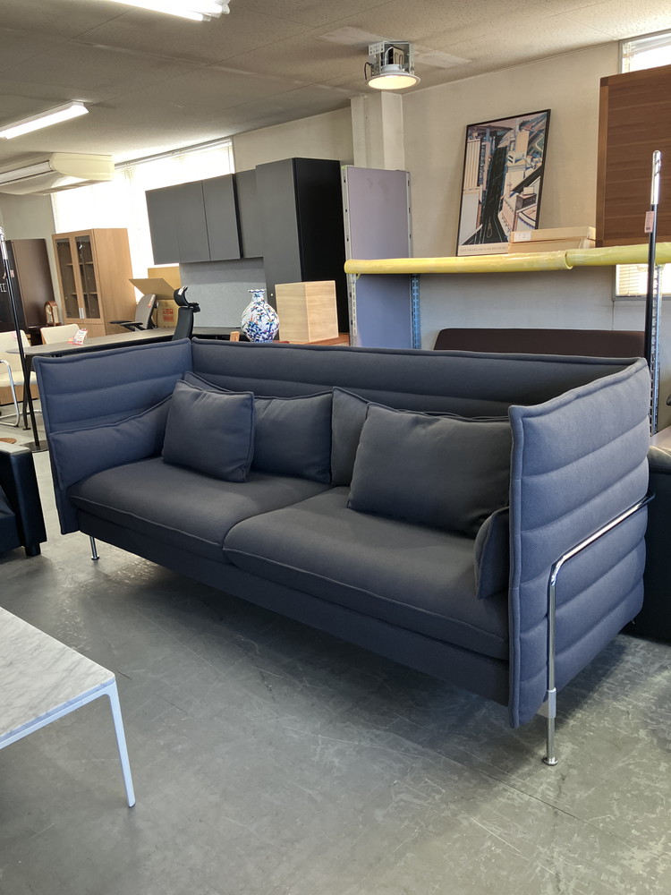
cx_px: 336
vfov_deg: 63.4
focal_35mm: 28
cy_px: 448
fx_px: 724
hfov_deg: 49.7
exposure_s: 1/60
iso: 125
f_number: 1.8
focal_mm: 3.99
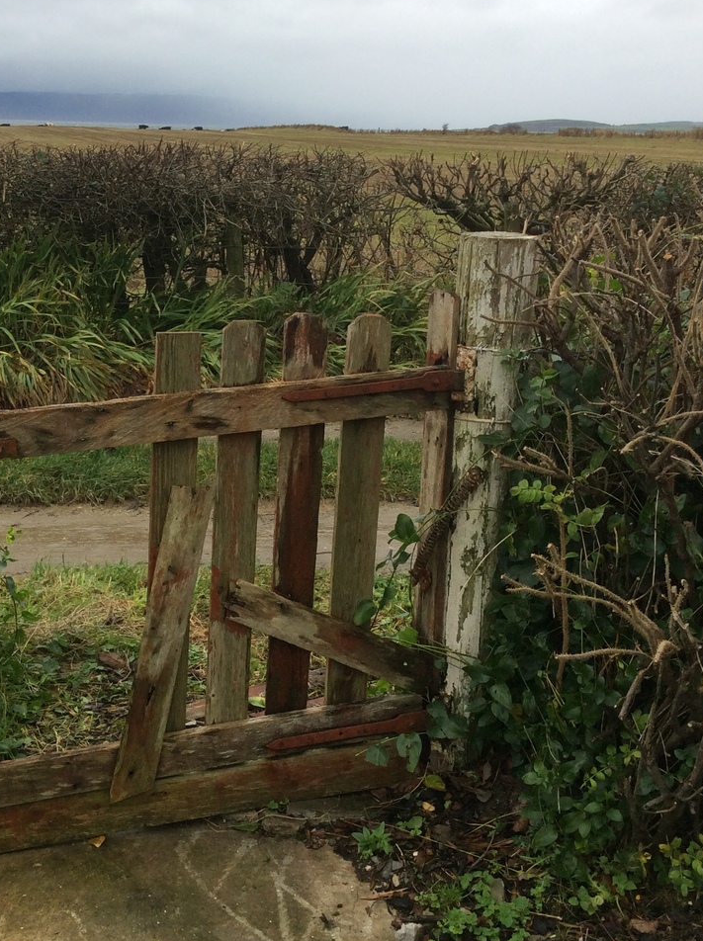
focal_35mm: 45
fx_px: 1222
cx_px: 247
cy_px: 473
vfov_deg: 42.1
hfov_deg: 31.9
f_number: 2.4
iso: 32
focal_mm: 3.3
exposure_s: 1/219
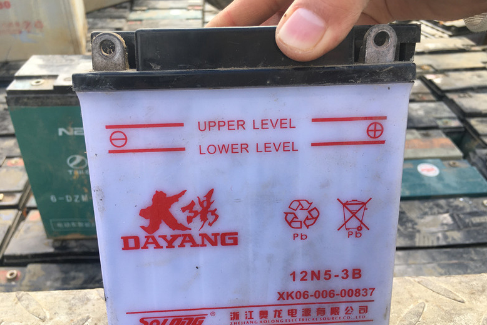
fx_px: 419
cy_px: 175
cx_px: 244
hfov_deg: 60.3
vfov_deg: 42.3
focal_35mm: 31
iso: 25
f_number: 2.2
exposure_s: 1/220
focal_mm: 4.15
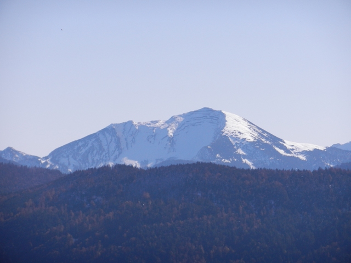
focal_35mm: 217
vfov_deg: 6.8
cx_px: 176
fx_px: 2200
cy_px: 132
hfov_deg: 9.1
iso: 160
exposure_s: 1/1250
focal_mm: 39.1
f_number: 5.3
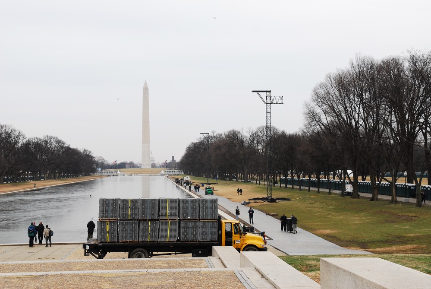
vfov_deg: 26.6
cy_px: 144
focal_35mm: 51
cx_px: 216
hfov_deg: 38.8
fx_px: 611
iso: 320
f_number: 10
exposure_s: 1/125
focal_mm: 34
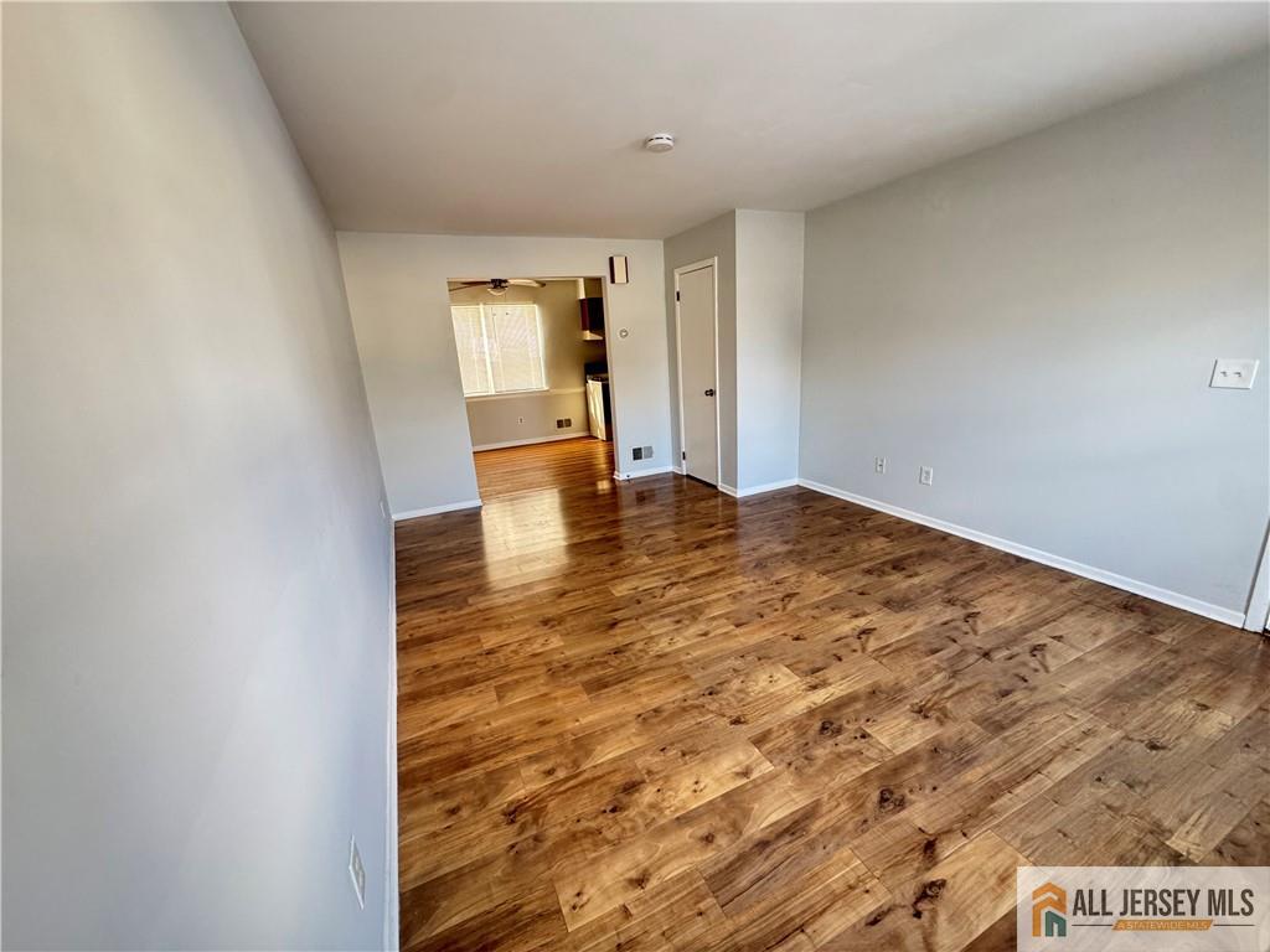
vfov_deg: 85.7
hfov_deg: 102.1
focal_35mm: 14
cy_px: 476
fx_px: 514
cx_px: 635
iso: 320
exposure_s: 1/65
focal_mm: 2.22
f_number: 2.2
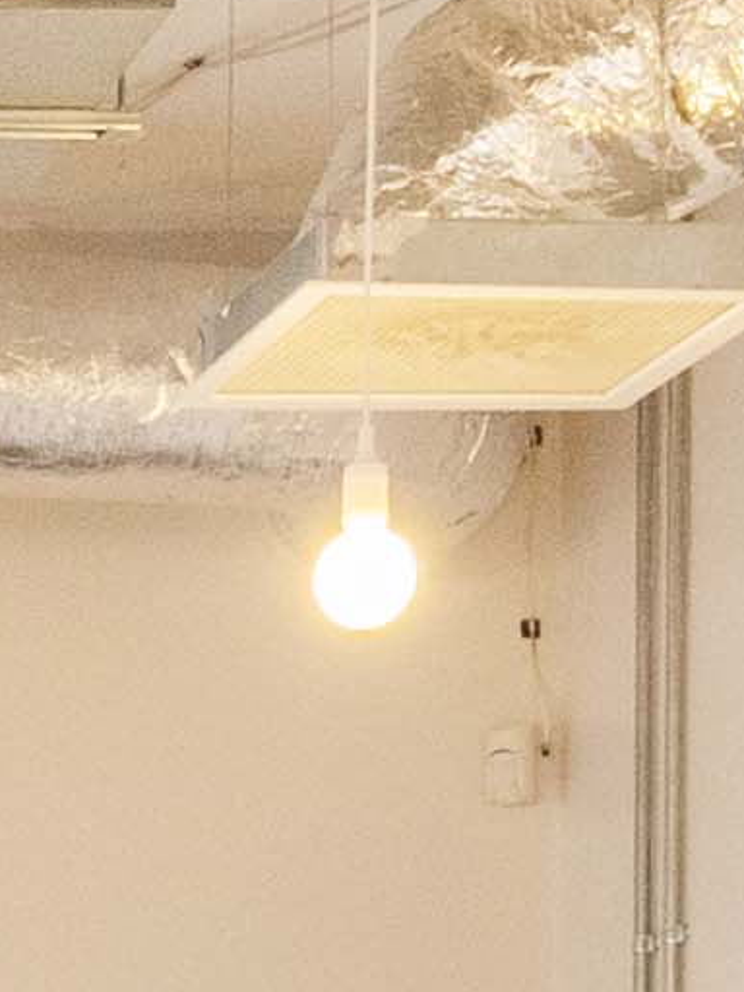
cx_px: -1567
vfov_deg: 8.2
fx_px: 6477
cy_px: 2249
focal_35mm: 226
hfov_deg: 6.0
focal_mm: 20
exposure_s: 1/60
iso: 400
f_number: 8
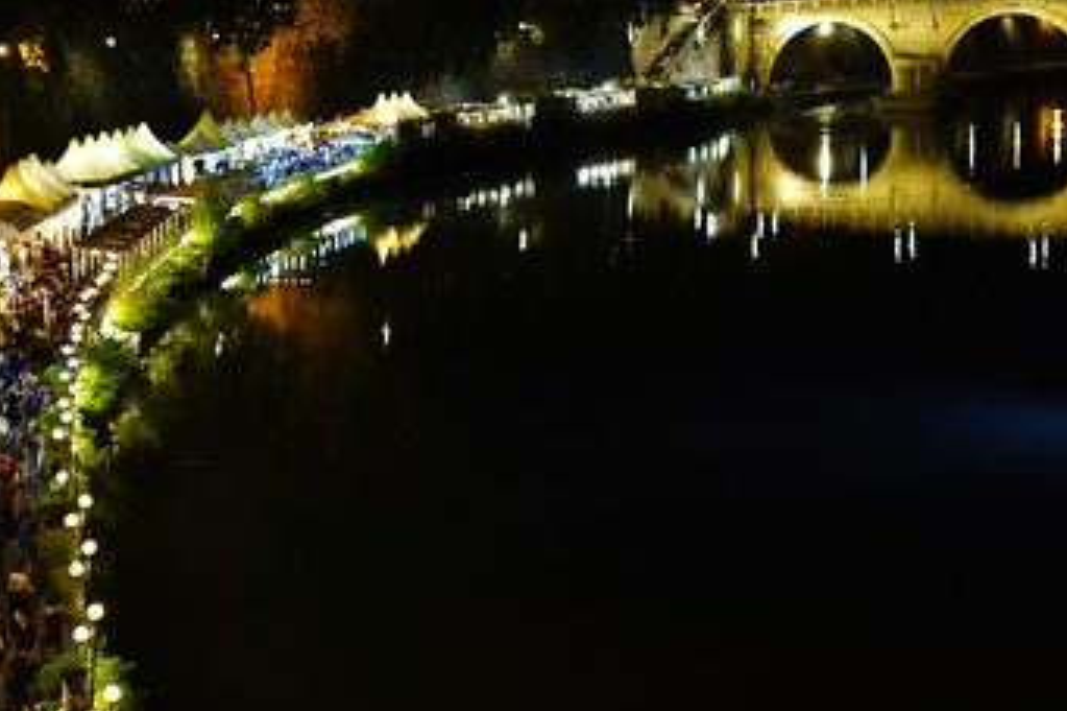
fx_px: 2607
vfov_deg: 15.4
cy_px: 122
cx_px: 807
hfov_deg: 22.9
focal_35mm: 88
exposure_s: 1/200
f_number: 1.8
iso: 3200
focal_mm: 50
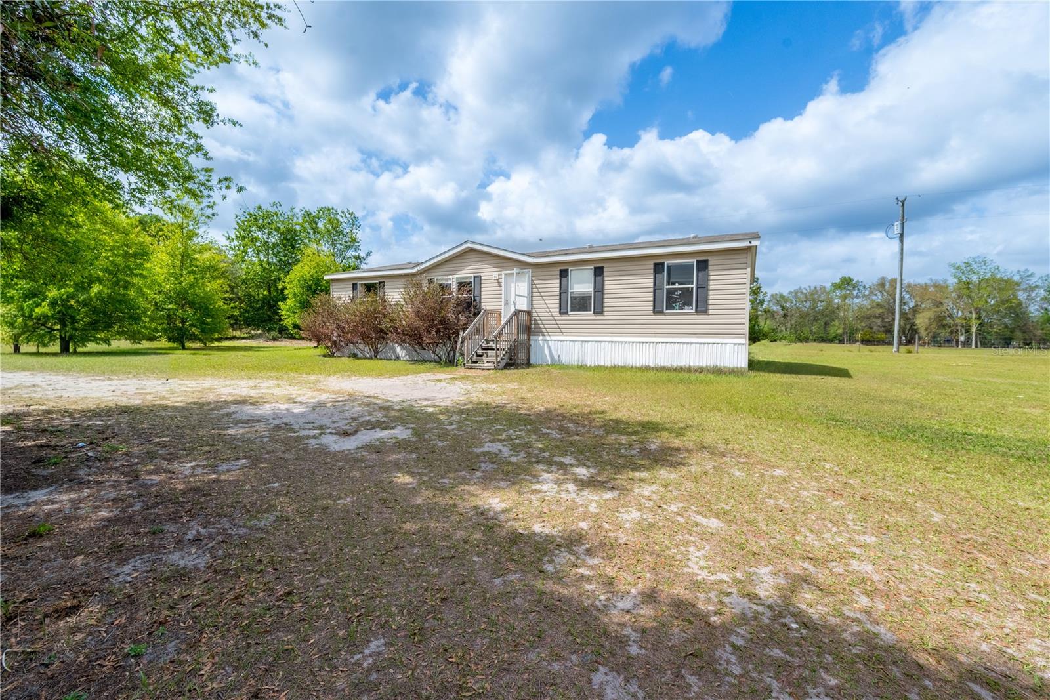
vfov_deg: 81.2
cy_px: 350
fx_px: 408
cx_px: 525
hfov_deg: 104.2
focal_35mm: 14
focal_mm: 14
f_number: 8
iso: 400
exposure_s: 1/8000
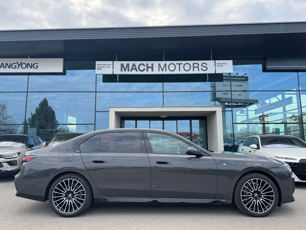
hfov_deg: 71.6
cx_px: 153
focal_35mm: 24
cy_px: 115
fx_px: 212
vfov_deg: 56.8
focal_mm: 6.76
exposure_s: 1/925
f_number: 1.78
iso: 80
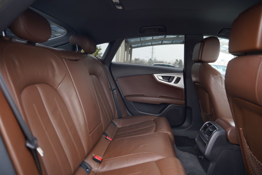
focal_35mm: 24
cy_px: 88
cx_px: 131
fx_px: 175
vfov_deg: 53.1
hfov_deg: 73.7
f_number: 2.8
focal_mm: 24
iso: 125
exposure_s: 1/30
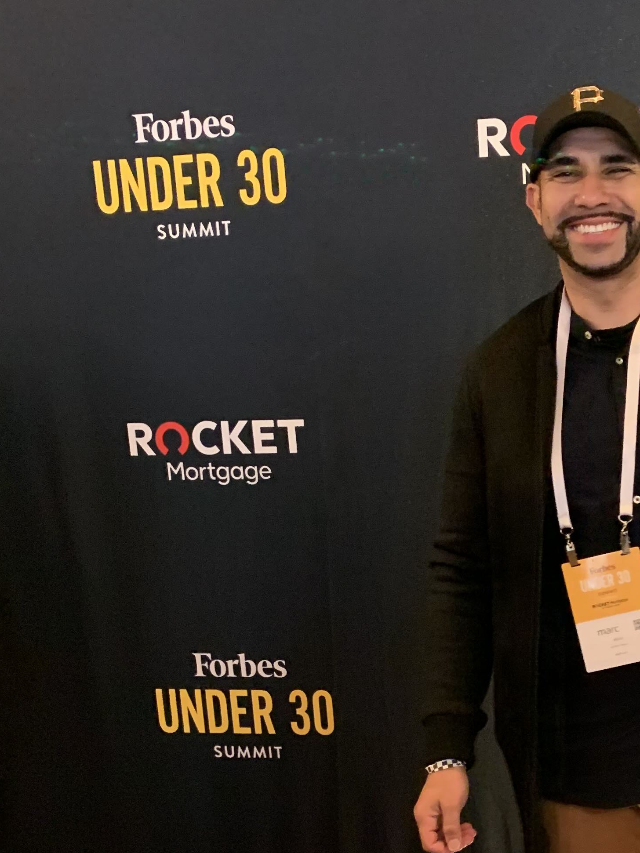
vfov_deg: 34.9
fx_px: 1331
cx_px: 618
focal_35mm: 54
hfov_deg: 25.8
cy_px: 616
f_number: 1.8
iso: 640
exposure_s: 1/30
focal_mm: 4.25
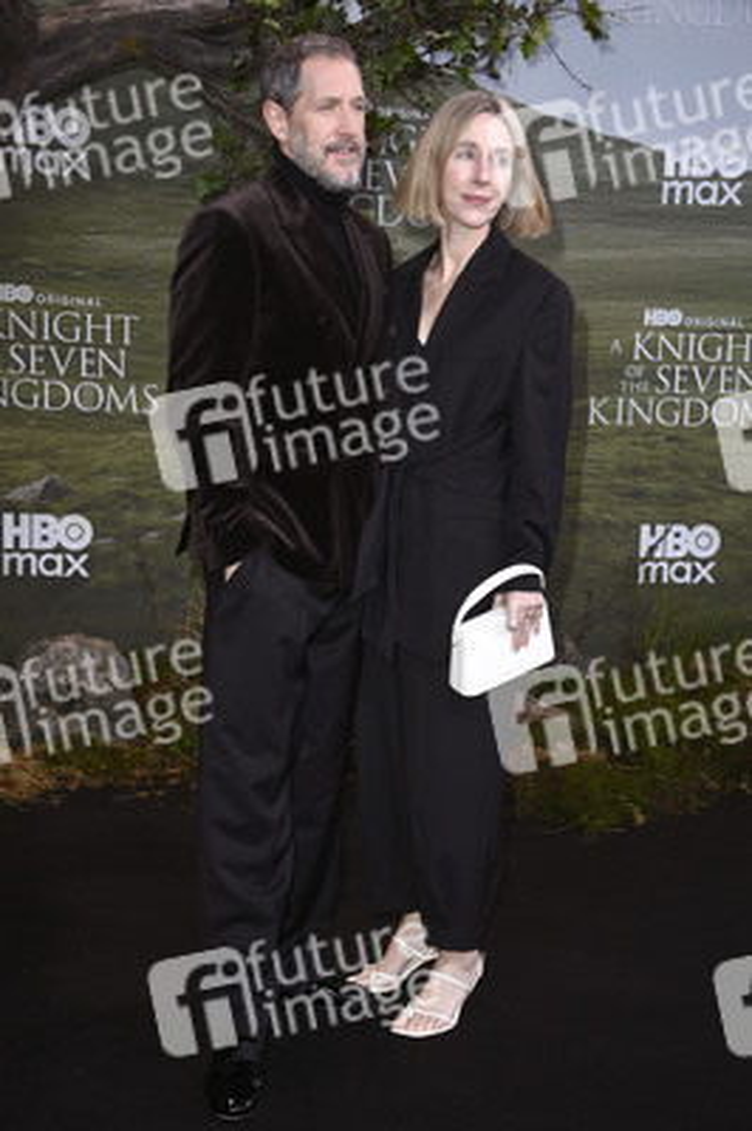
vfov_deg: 34.5
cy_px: 566
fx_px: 1820
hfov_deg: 23.3
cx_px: 376
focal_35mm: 58
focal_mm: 58
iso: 640
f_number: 5.6
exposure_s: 1/250
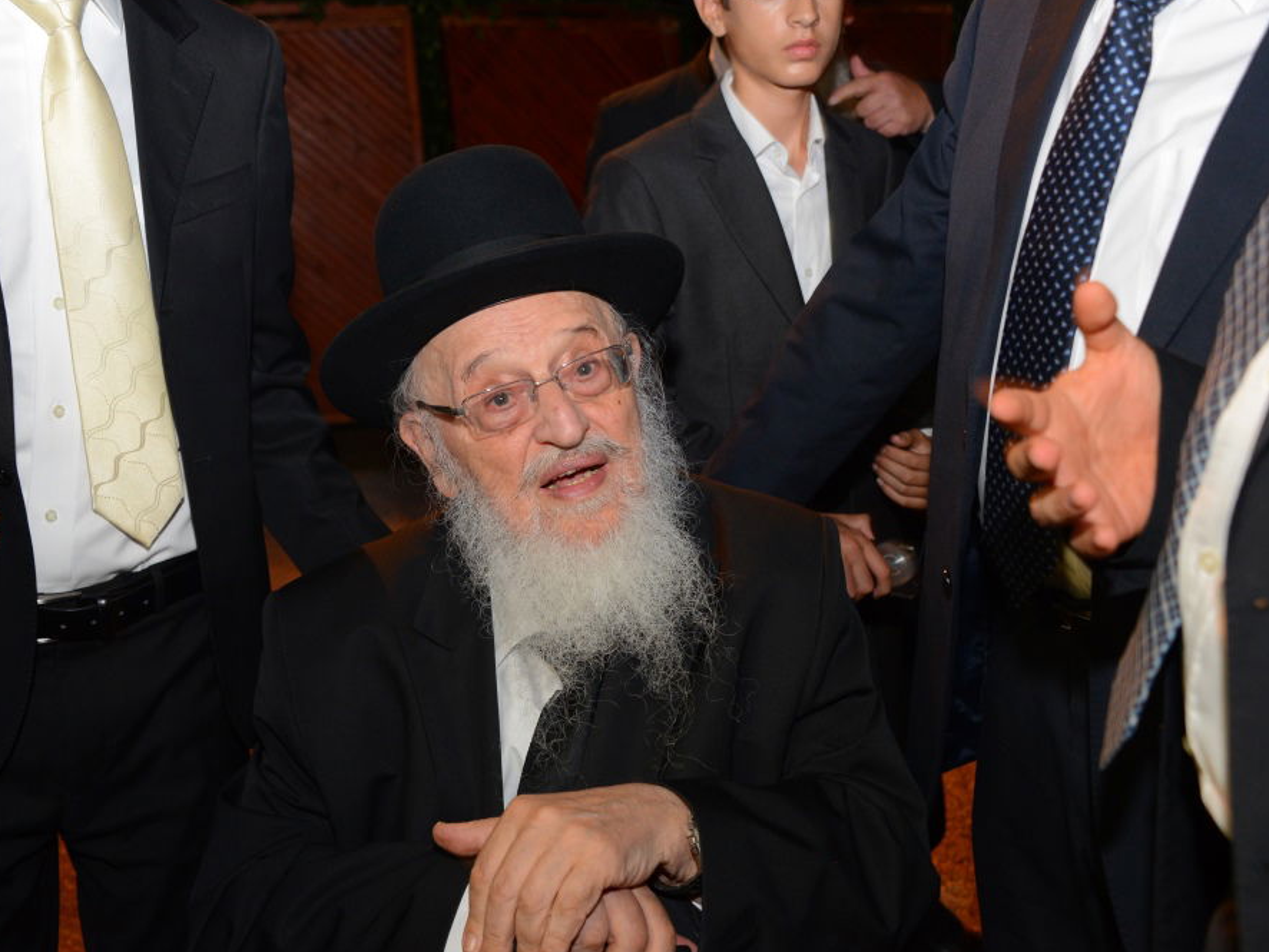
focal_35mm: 40
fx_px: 1467
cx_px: 586
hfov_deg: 46.7
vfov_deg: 36.0
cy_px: 482
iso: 1600
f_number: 4.5
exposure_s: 1/60
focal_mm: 36
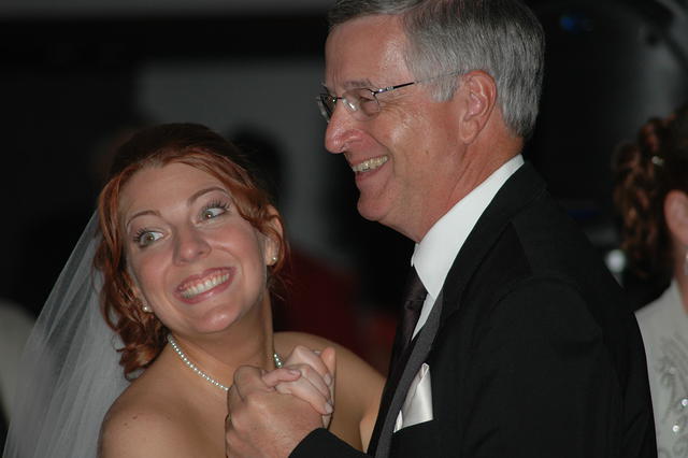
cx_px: 344
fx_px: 6017
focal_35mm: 315
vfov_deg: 4.4
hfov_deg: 6.5
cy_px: 229
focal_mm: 210
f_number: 5
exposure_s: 1/60
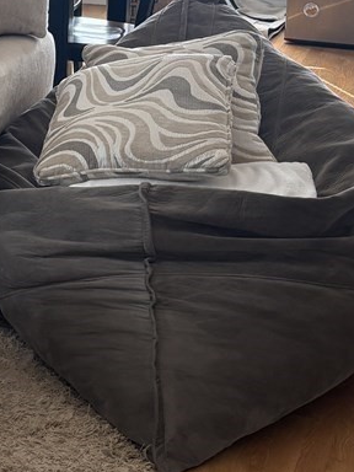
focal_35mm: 104
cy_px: 5
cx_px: -225
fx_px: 1418
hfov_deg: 13.2
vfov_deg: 18.4
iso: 80
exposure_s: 1/120
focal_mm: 5.96
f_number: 1.6
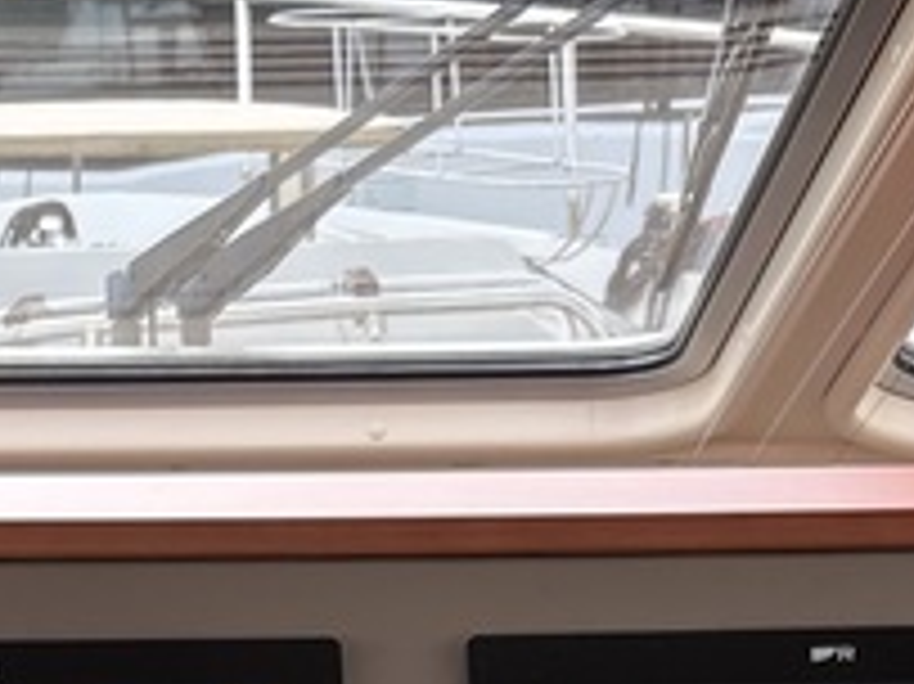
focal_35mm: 154
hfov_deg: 12.8
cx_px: 315
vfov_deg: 9.0
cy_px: 1377
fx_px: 4064
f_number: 1.6
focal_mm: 5.96
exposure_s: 1/106
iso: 32
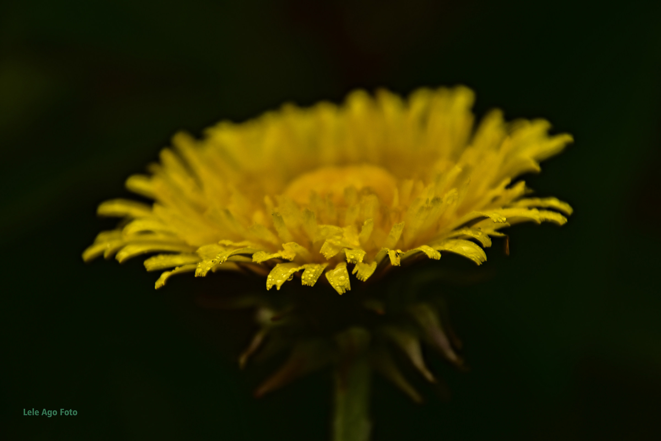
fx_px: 8262
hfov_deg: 4.6
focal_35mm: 450
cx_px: 330
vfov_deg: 3.1
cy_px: 220
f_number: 6.3
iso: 100
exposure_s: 1/125
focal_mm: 300
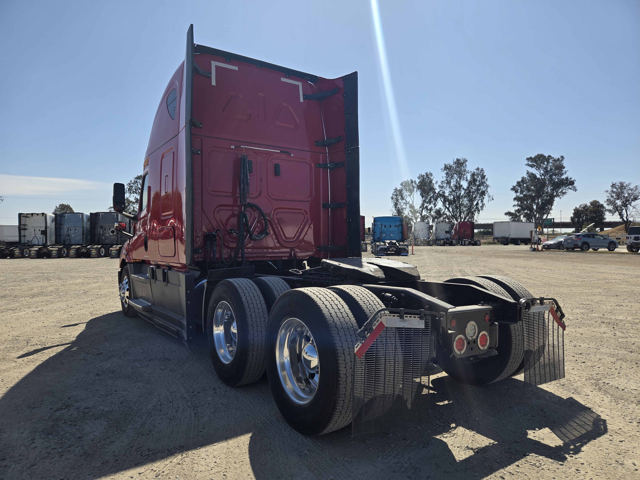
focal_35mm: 23
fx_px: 425
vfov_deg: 58.9
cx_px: 320
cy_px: 240
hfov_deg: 73.9
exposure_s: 1/2111
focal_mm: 5.4
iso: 25
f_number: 1.8
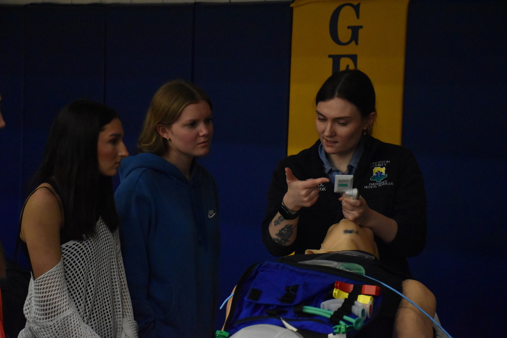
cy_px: 169
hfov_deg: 21.9
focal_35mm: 93
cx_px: 254
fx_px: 1310
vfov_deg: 14.7
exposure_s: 1/250
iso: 6400
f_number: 5
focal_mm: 62
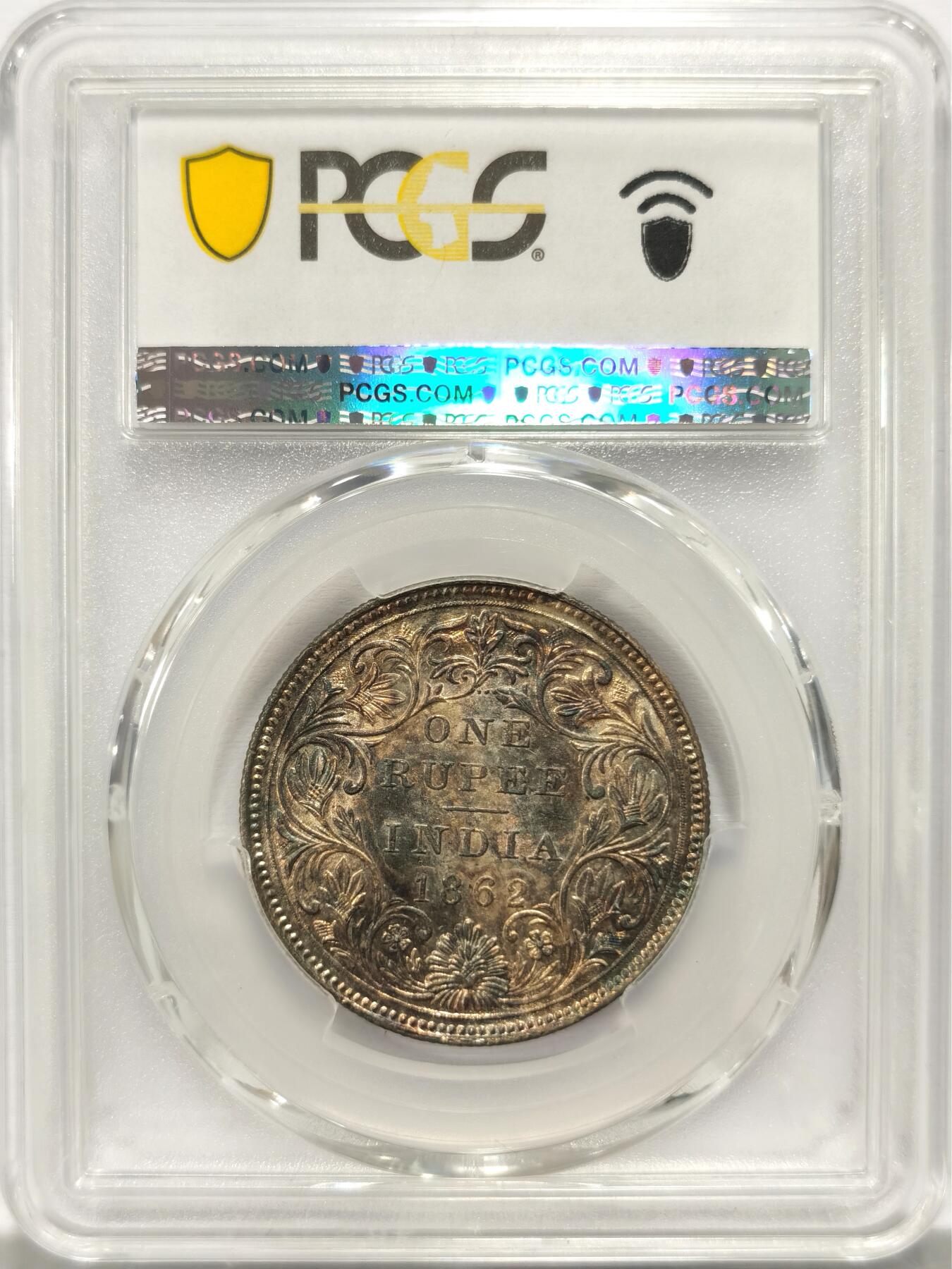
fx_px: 1980
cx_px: 476
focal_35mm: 54
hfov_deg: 27.0
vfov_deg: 35.5
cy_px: 634
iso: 100
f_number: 16
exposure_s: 1/100
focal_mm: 5.56
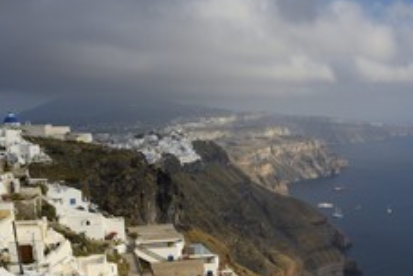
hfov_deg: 43.3
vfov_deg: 29.7
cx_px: 301
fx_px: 505
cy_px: 229
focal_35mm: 44
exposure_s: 1/500
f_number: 8
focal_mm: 24
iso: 200
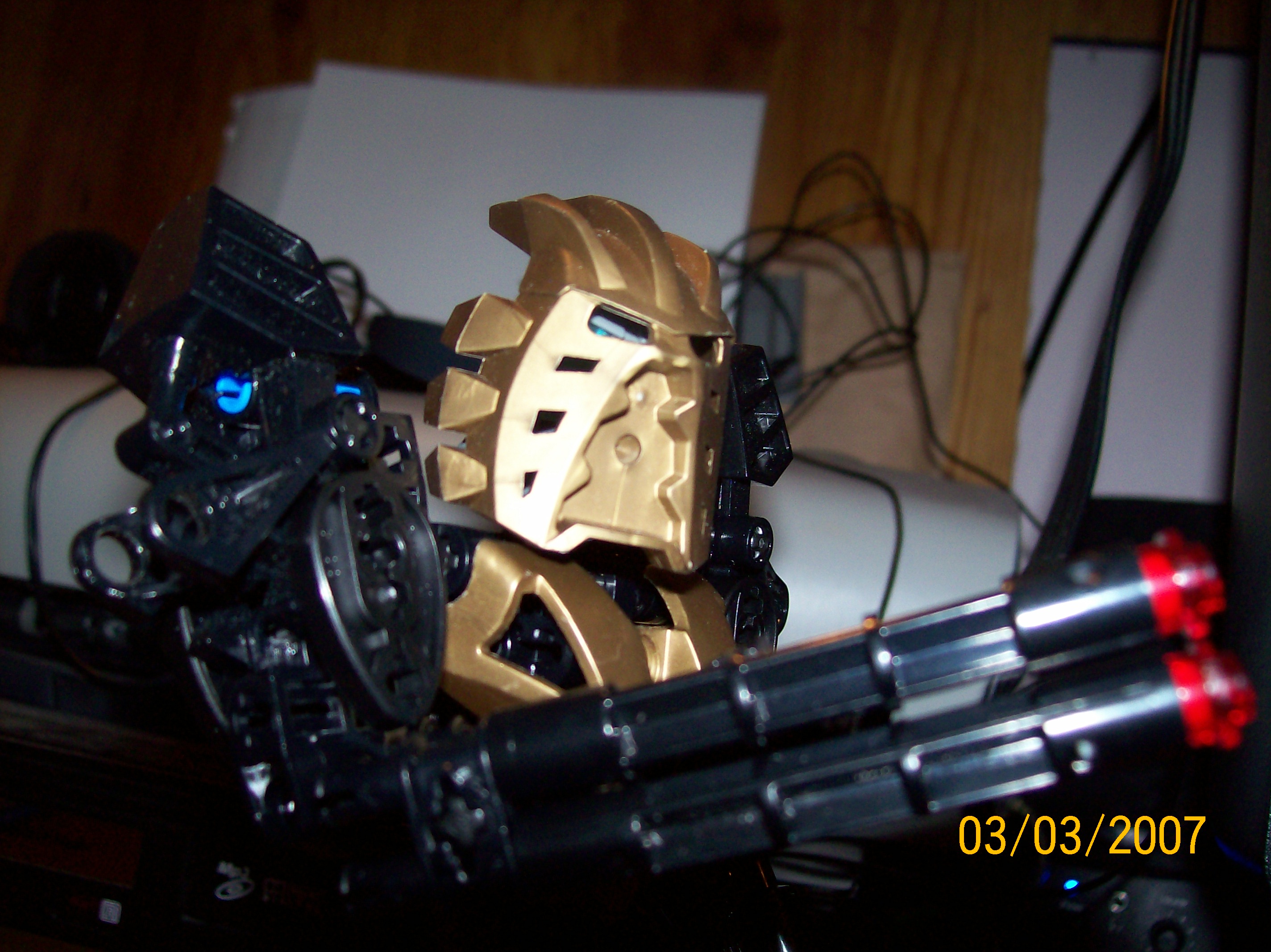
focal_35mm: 36
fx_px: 1321
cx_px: 636
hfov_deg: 51.4
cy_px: 476
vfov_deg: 39.6
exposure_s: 1/64
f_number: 2.7
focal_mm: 6
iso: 80
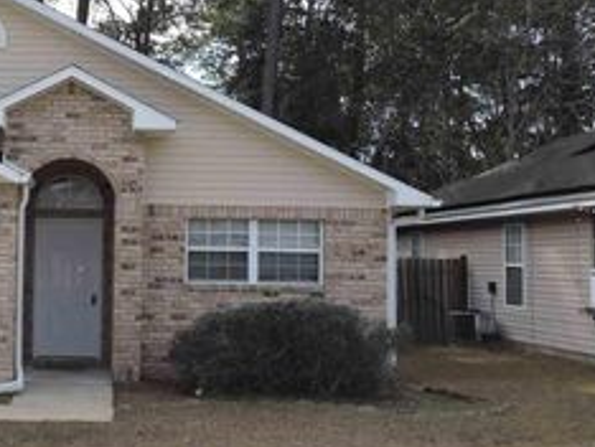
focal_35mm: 64
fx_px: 1101
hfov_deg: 28.4
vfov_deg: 22.9
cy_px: 187
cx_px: -3
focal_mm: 5.4
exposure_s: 1/1000
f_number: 3.1
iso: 125
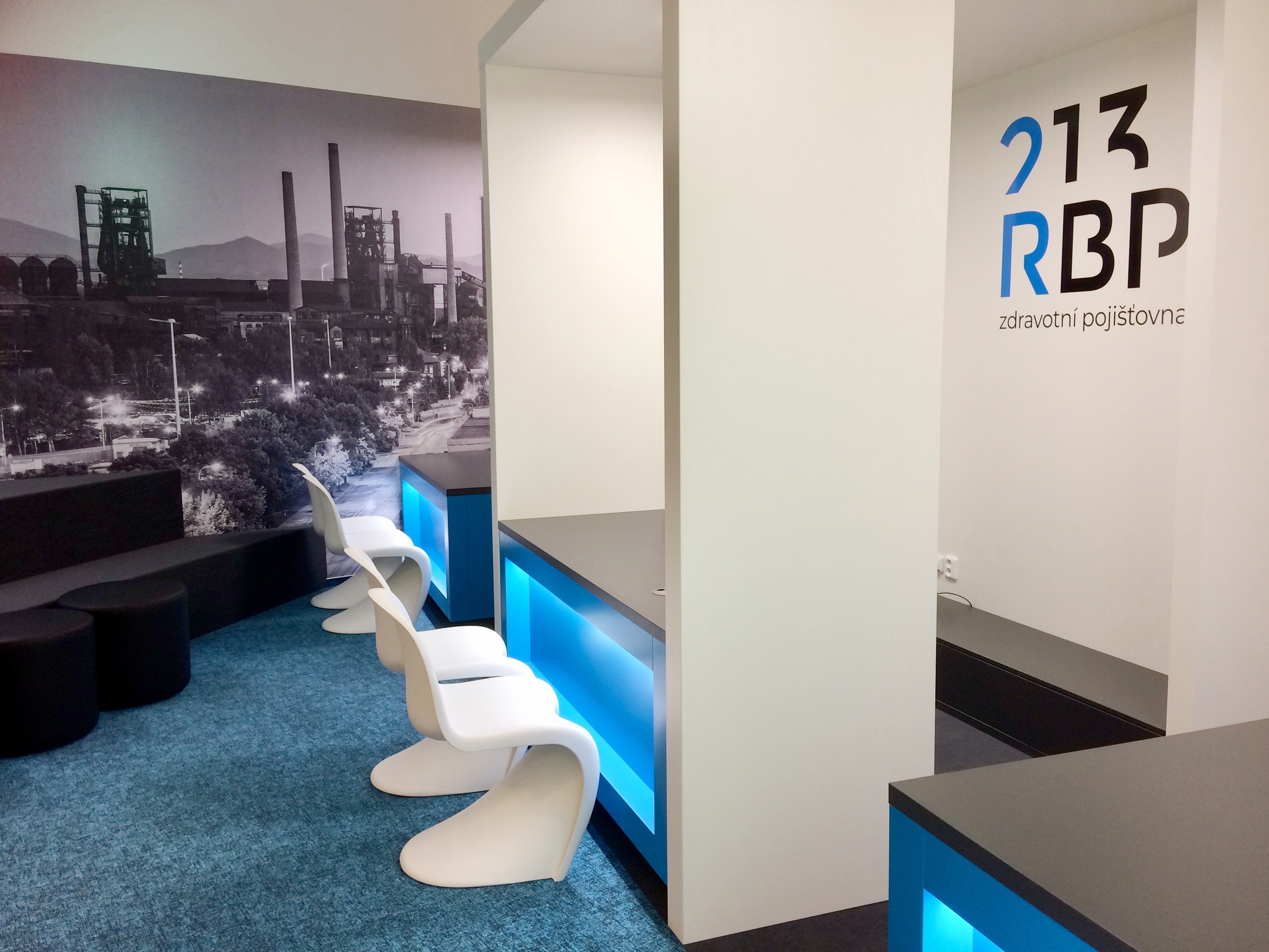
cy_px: 476
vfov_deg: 48.2
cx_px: 634
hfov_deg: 61.7
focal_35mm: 29
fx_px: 1063
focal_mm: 4.15
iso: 32
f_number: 2.2
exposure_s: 1/33
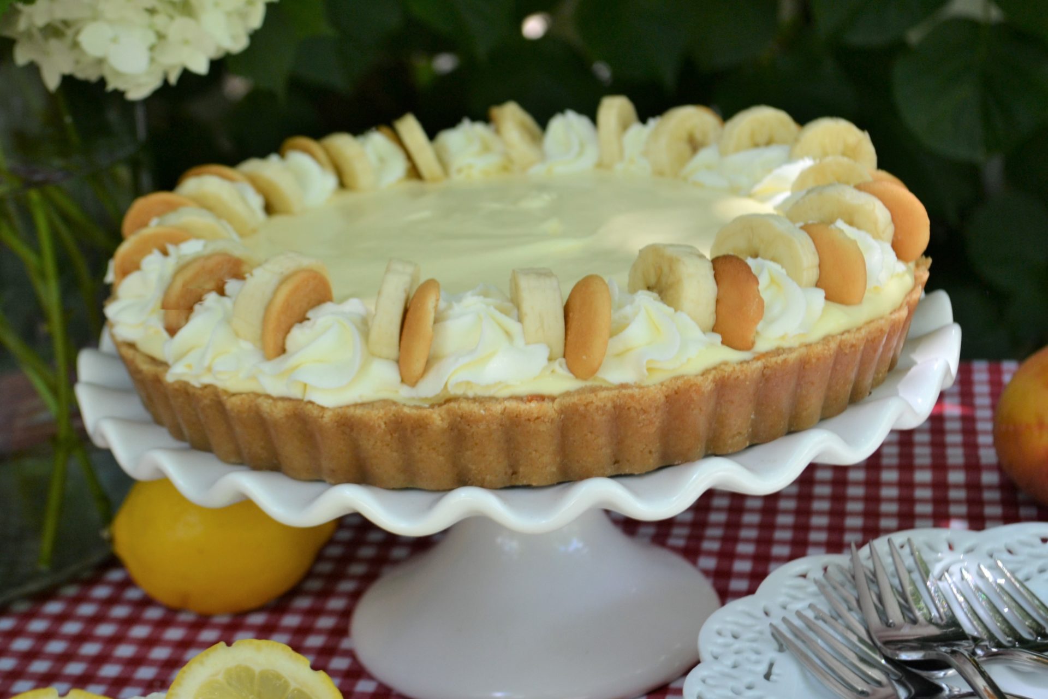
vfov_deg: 22.6
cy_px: 350
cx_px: 524
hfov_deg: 33.4
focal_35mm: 60
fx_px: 1747
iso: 320
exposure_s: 1/125
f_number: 5.6
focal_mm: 40
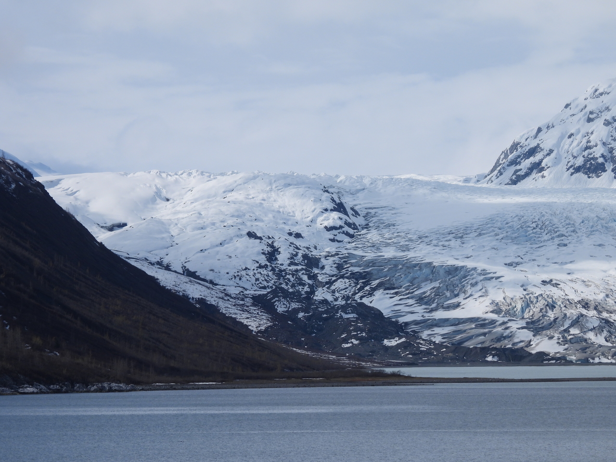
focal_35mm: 200
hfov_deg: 9.9
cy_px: 231
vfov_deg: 7.4
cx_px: 308
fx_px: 3559
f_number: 5
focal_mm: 35.7
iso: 100
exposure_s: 1/2000
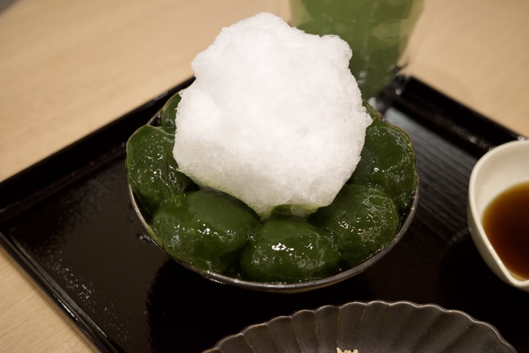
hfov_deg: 48.5
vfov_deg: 33.4
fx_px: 588
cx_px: 264
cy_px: 176
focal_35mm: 40
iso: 1000
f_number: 3.2
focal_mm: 26
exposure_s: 1/40
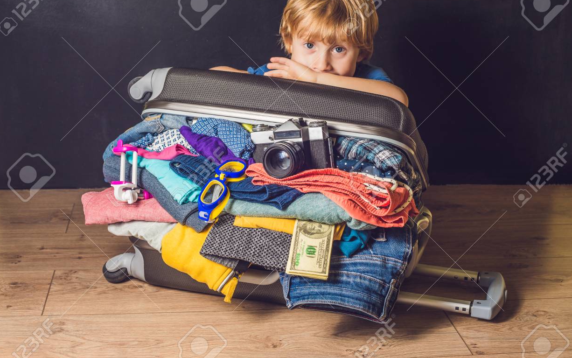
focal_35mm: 54
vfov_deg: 24.0
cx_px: 284
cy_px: 158
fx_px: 842
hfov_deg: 37.5
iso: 100
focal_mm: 50
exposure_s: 1/125
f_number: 7.1
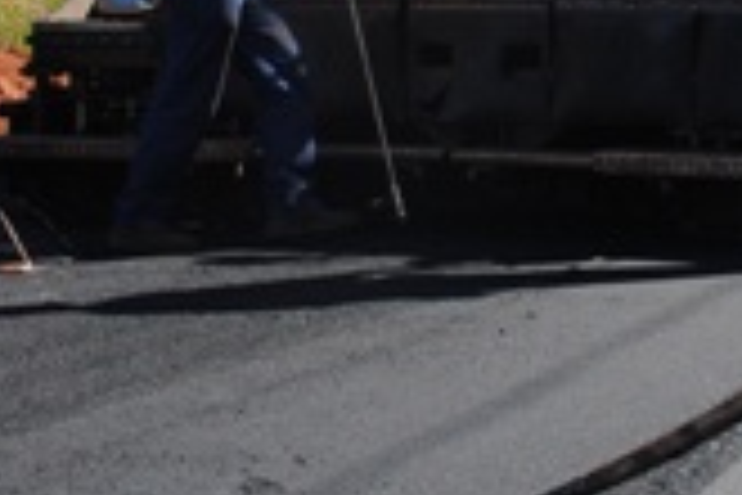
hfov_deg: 20.7
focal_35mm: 98
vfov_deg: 13.6
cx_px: 495
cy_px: -99
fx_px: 2020
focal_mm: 18
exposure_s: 1/160
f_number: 6.3
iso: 100
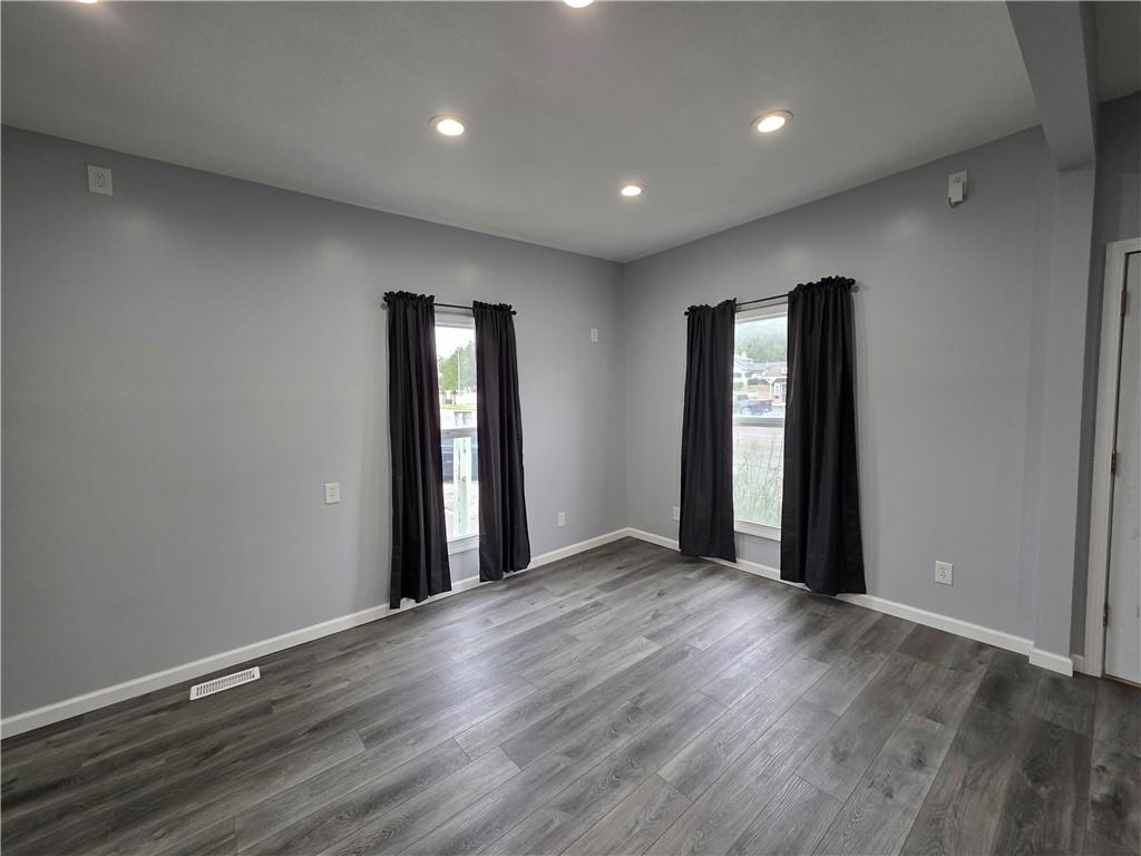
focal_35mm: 13
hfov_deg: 106.2
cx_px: 570
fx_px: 429
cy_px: 428
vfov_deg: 89.9
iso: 160
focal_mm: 2.2
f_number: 1.9
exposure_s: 1/120
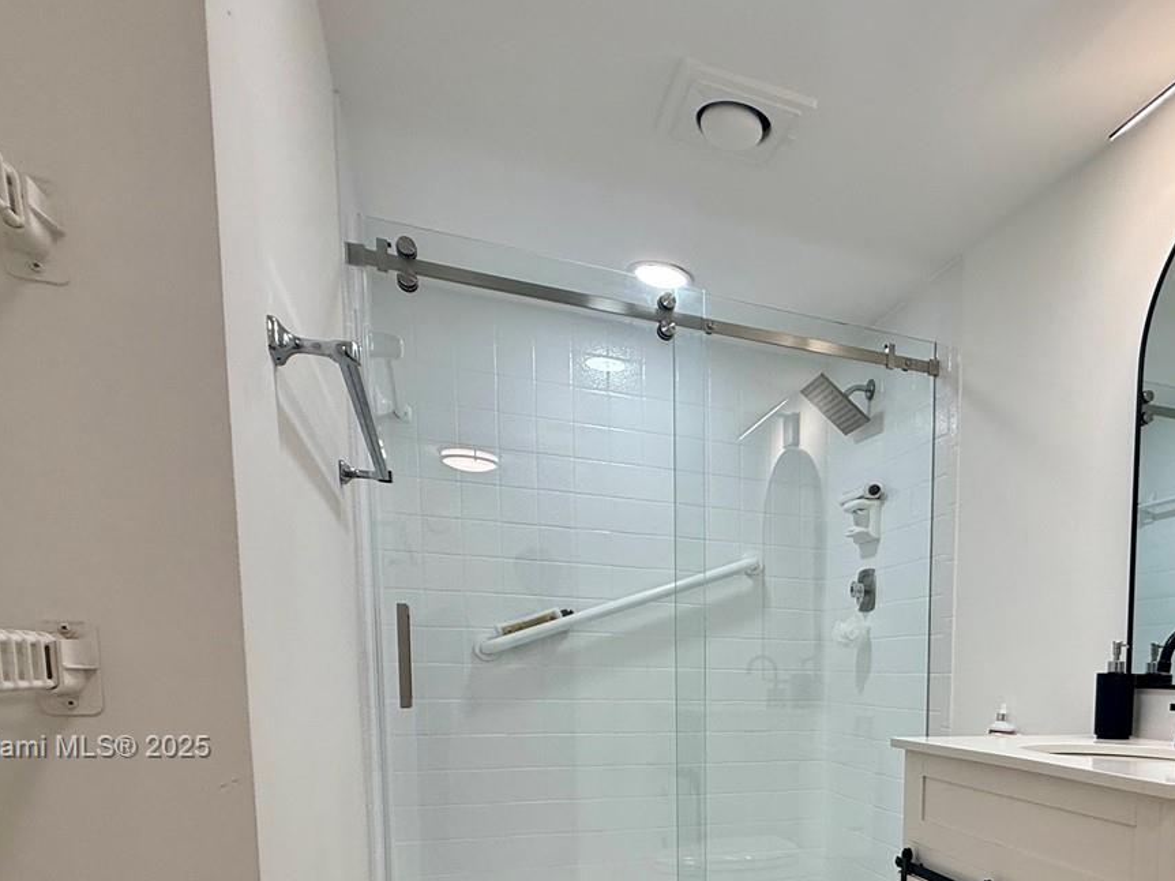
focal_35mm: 26
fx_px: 882
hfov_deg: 63.8
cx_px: 864
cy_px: 749
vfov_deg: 48.8
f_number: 2.2
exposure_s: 1/120
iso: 80
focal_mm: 2.22
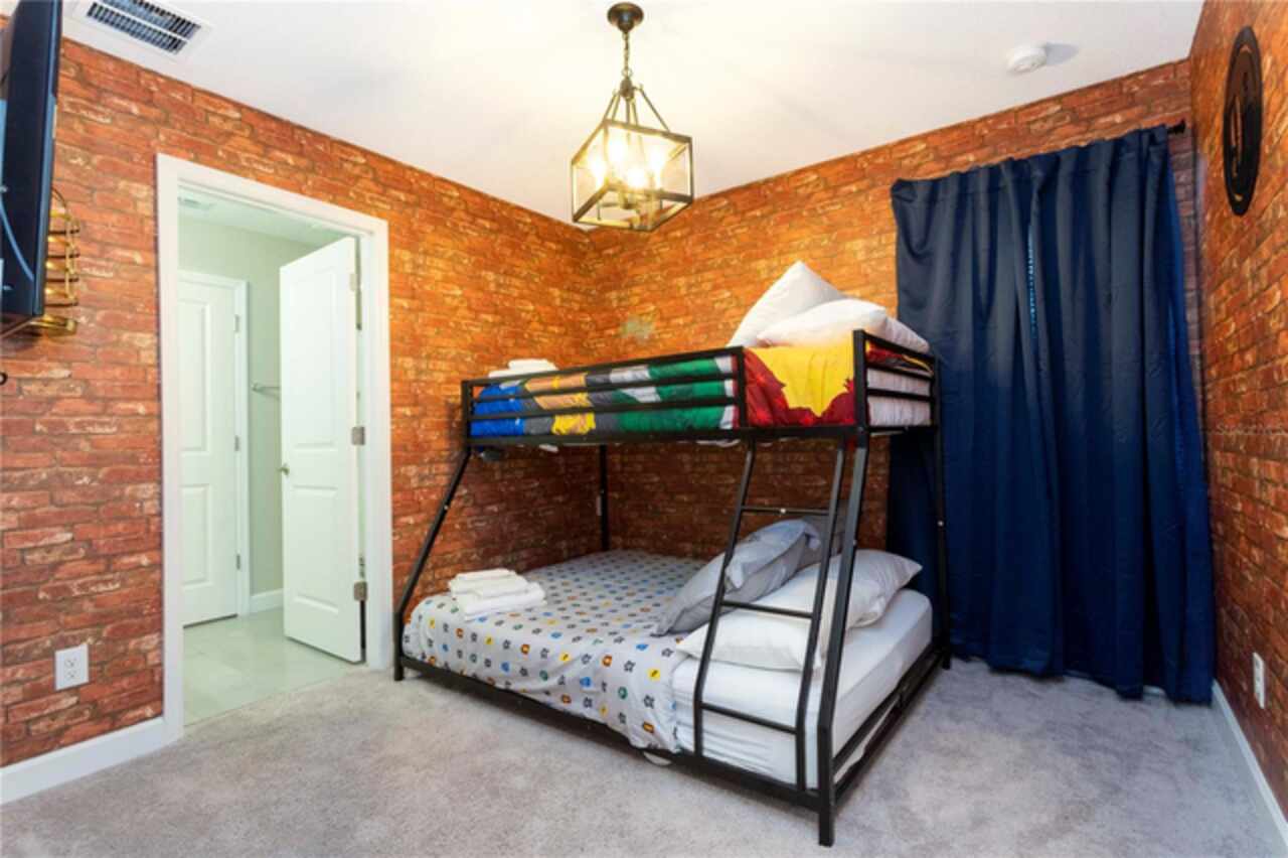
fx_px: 608
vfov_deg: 70.4
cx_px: 644
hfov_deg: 93.3
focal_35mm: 17
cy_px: 429
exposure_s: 1/6
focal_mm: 17
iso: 1000
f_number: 13
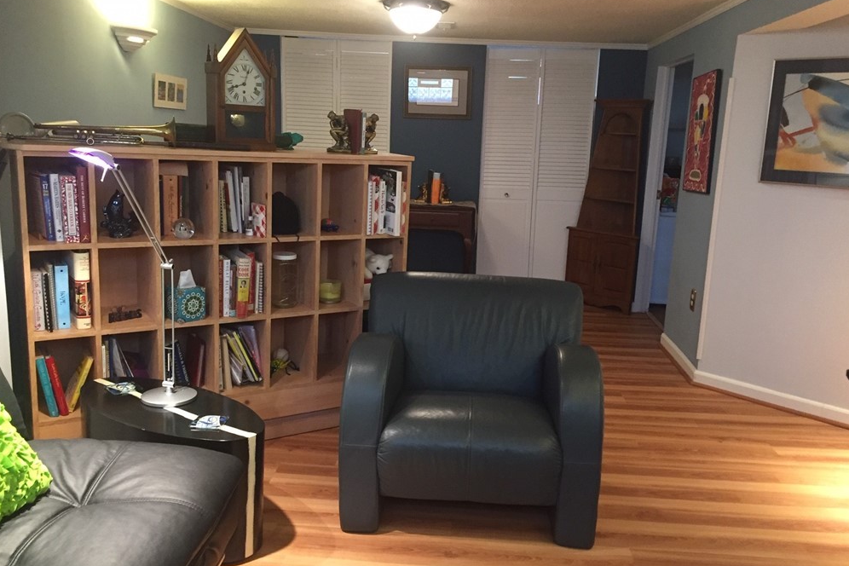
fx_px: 731
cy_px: 287
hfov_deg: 60.3
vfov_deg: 42.3
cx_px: 430
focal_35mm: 31
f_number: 2.2
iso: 250
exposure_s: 1/24
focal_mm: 4.15
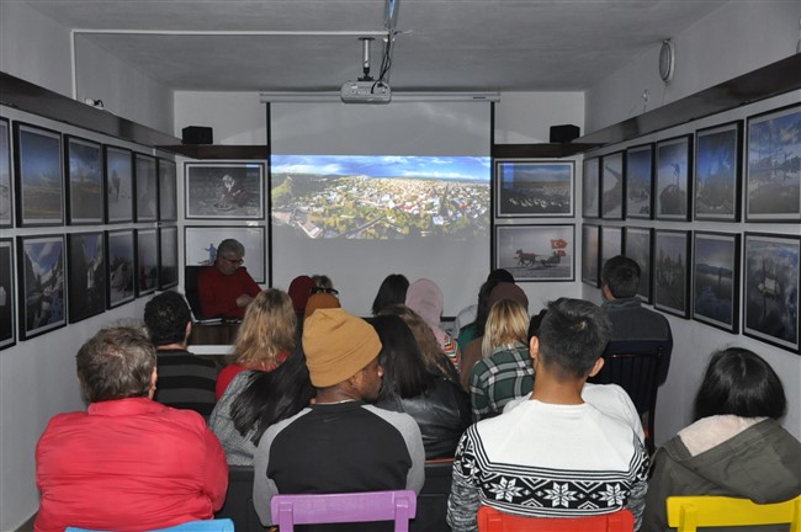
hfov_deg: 41.2
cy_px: 266
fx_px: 1067
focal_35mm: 48
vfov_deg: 28.0
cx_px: 400
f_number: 4.5
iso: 1250
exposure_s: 1/60
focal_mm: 32
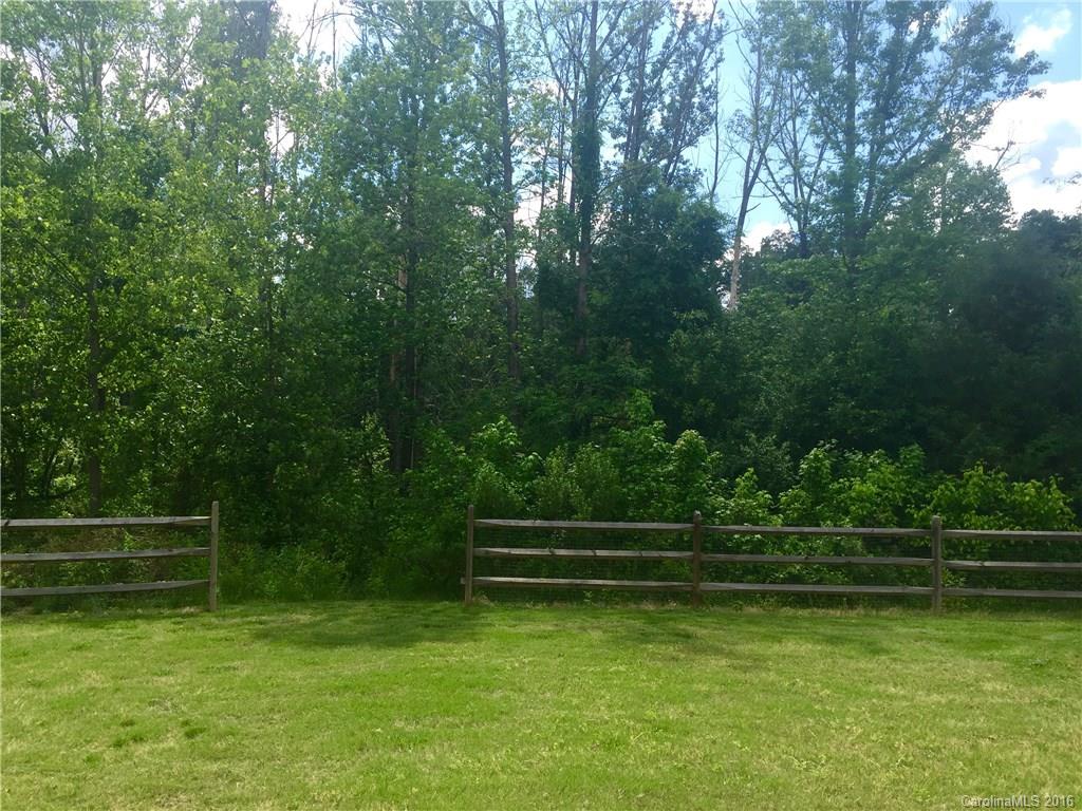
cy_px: 406
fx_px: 906
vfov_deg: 48.2
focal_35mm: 29
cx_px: 541
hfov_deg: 61.7
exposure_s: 1/1014
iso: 32
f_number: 2.2
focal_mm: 4.15
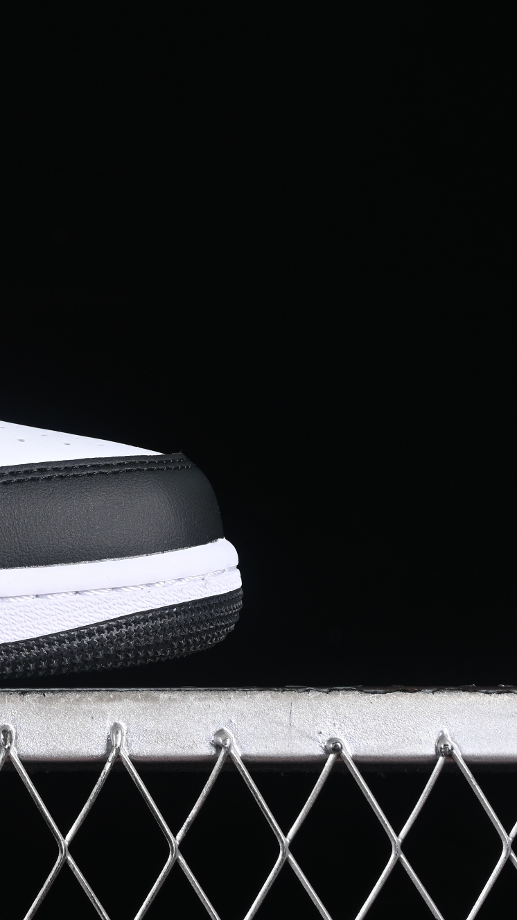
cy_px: 296
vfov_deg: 13.0
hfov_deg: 7.1
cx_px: -438
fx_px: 4021
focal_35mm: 165
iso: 160
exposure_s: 1/60
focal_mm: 50
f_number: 7.1
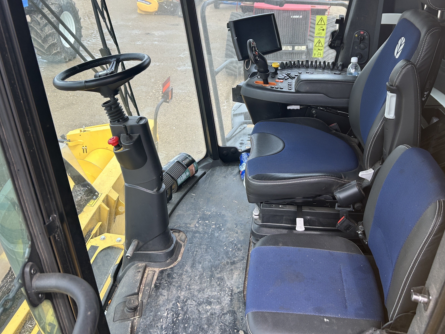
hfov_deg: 54.9
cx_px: 267
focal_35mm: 33
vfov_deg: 42.6
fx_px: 424
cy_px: 124
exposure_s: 1/521
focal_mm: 5.7
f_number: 1.5
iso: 50
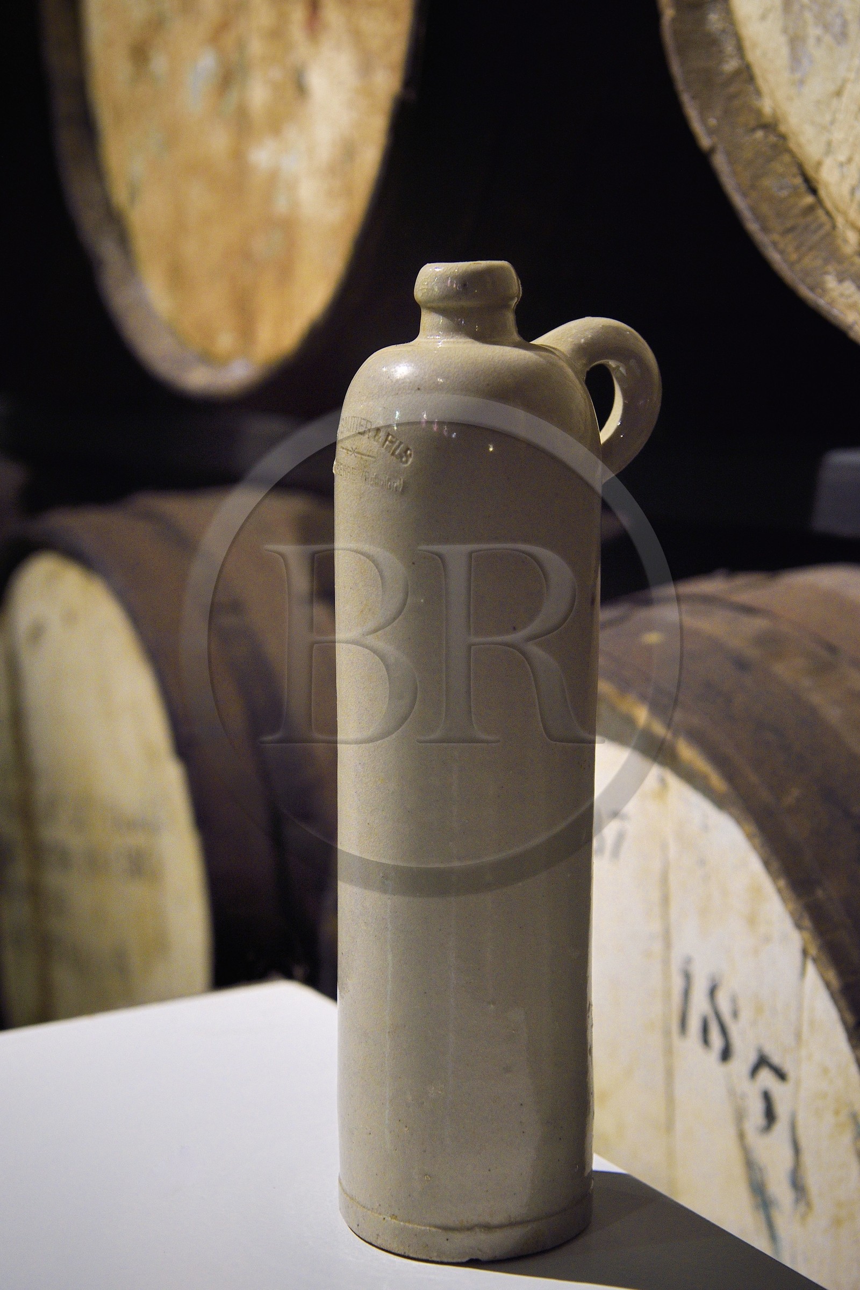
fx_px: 1863
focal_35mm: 52
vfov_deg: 38.2
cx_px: 430
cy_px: 645
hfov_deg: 26.0
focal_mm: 52
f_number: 5
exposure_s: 1/100
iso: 1600
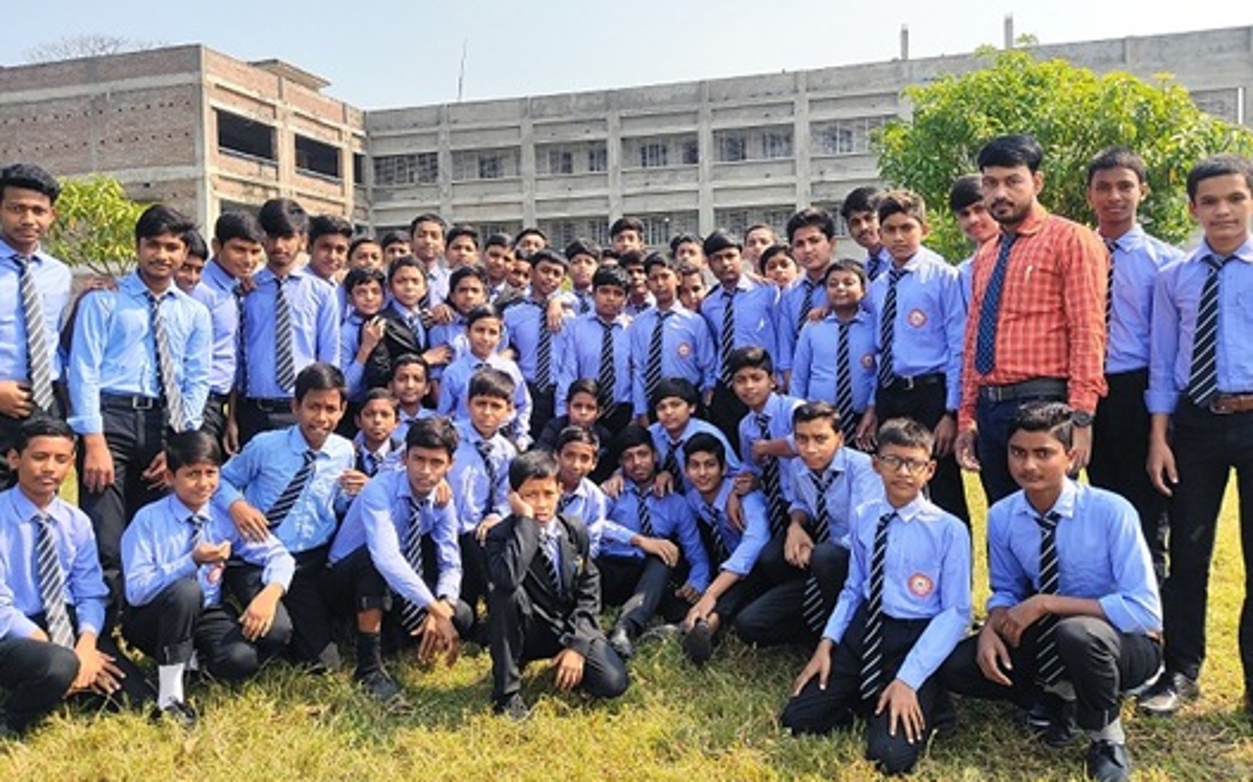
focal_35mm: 19
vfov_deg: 62.0
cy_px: 347
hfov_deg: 88.0
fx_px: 649
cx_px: 623
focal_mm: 4.74
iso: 50
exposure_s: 1/936
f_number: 1.79
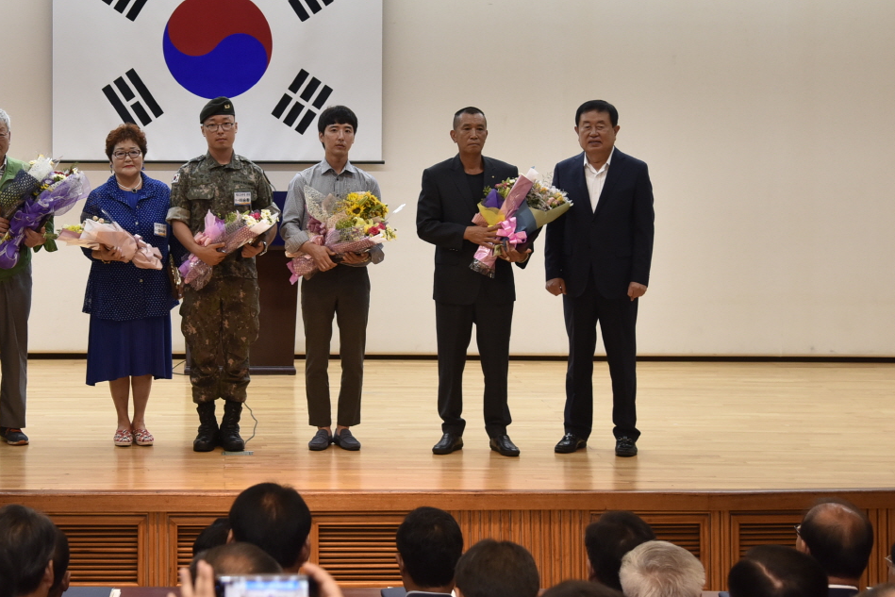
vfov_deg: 15.0
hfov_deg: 22.2
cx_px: 219
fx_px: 2263
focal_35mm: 91
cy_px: 168
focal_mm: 48
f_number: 4
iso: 1000
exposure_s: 1/125
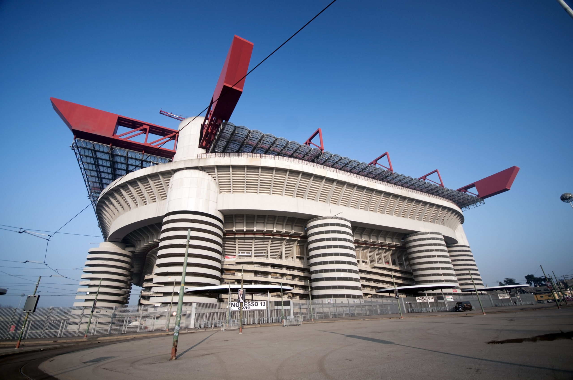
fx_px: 238
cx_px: 286
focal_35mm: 15
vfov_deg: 77.2
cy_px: 190
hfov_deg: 100.5
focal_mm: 10
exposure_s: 1/250
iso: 160
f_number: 4
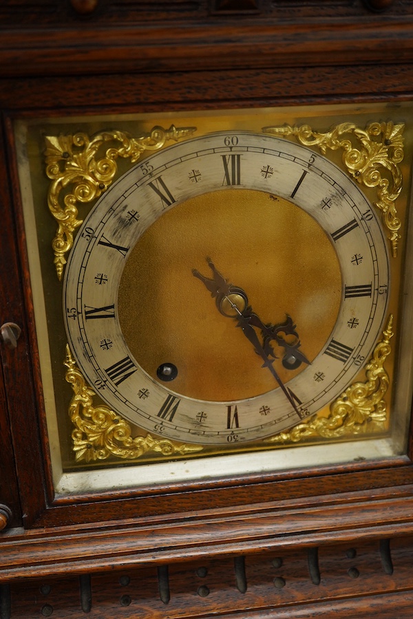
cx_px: 206
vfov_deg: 43.6
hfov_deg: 29.9
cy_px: 310
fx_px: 774
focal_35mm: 45
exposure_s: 1/125
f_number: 5.6
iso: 1250
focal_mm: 30
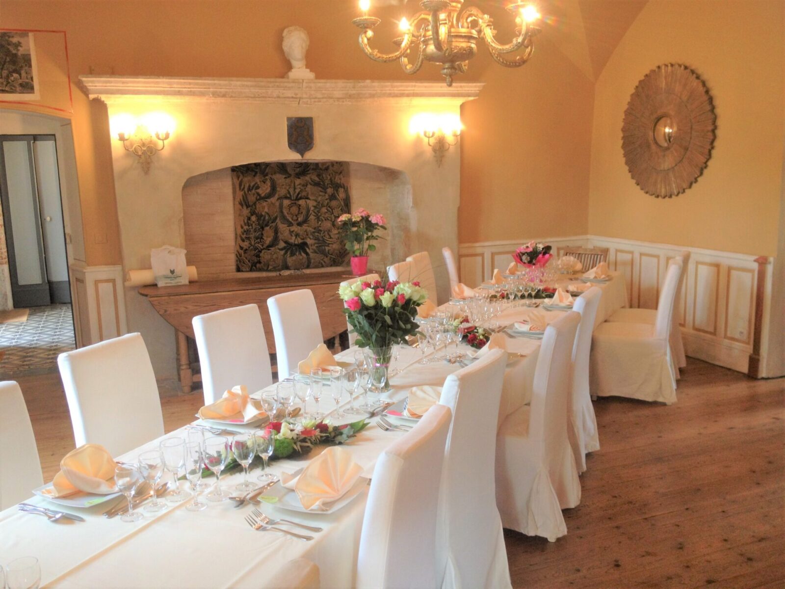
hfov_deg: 52.6
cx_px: 392
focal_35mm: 35
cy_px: 294
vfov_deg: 40.7
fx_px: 794
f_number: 2.4
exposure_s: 1/20
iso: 80
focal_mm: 4.28
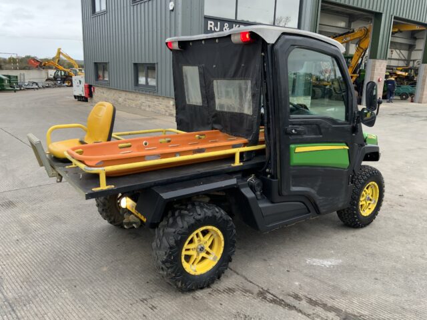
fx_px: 358
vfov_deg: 48.2
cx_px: 214
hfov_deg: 61.7
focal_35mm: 29
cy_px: 160
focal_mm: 3
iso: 64
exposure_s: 1/93
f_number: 1.8
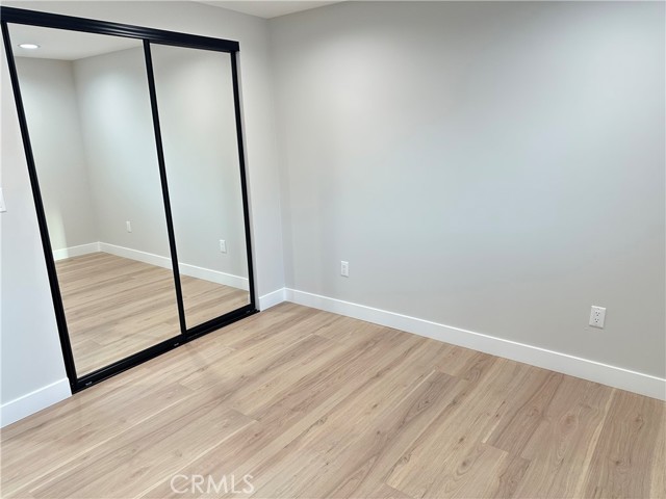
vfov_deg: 56.8
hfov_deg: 71.6
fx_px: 462
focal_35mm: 24
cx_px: 333
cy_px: 250
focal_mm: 6.86
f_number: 1.78
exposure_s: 1/60
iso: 200
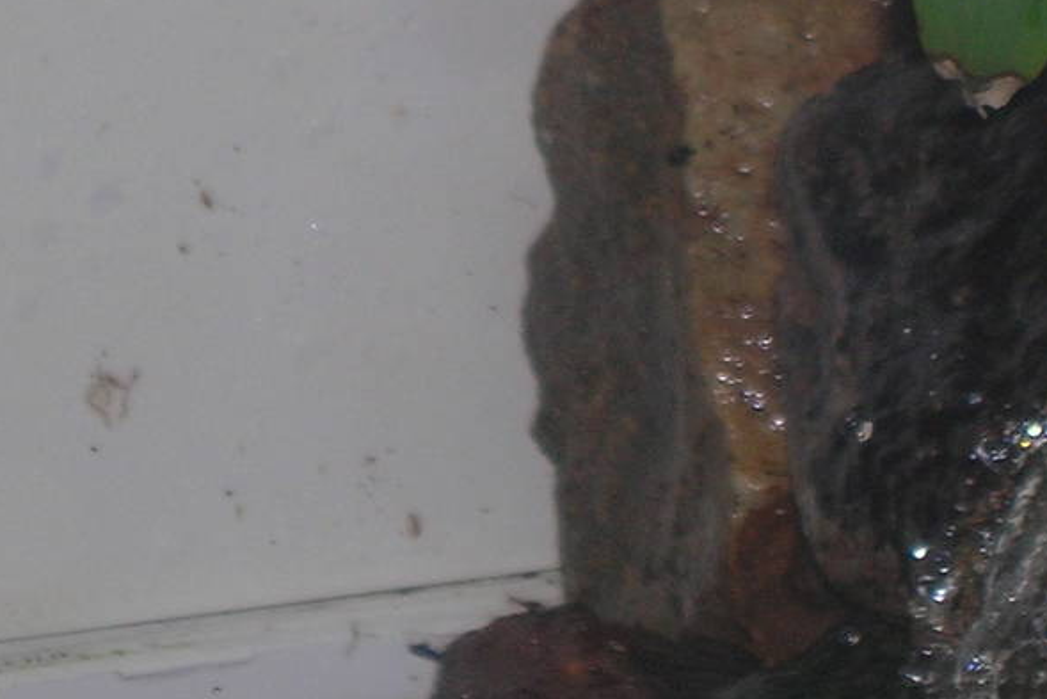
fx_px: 8378
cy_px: 31
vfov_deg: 4.8
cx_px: 304
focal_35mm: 288
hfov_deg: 7.1
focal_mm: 17.1
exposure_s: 1/60.1
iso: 50
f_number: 4.9
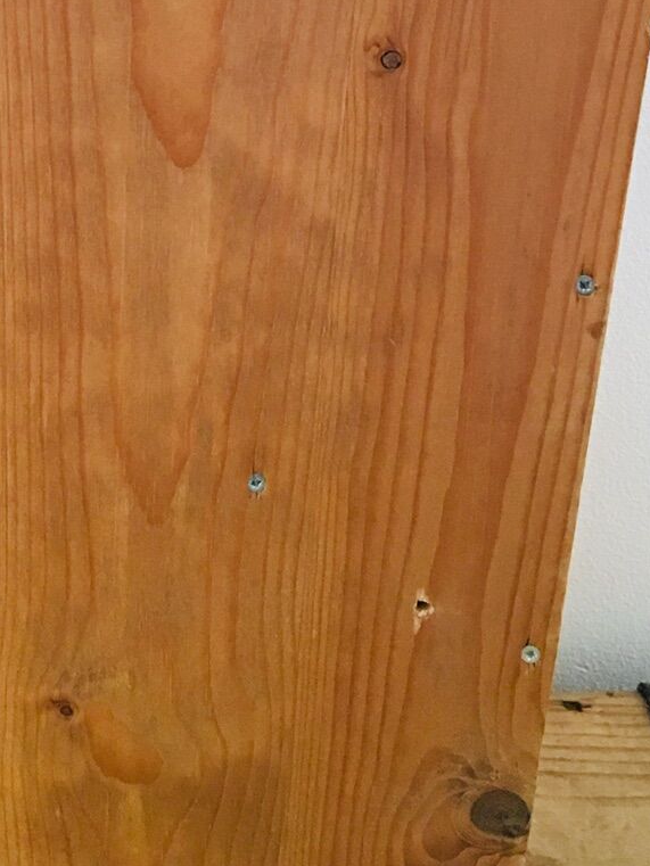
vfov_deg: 23.8
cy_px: -25
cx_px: -38
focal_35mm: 78
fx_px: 1952
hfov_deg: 18.3
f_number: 2.2
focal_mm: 4.15
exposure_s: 1/10
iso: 80
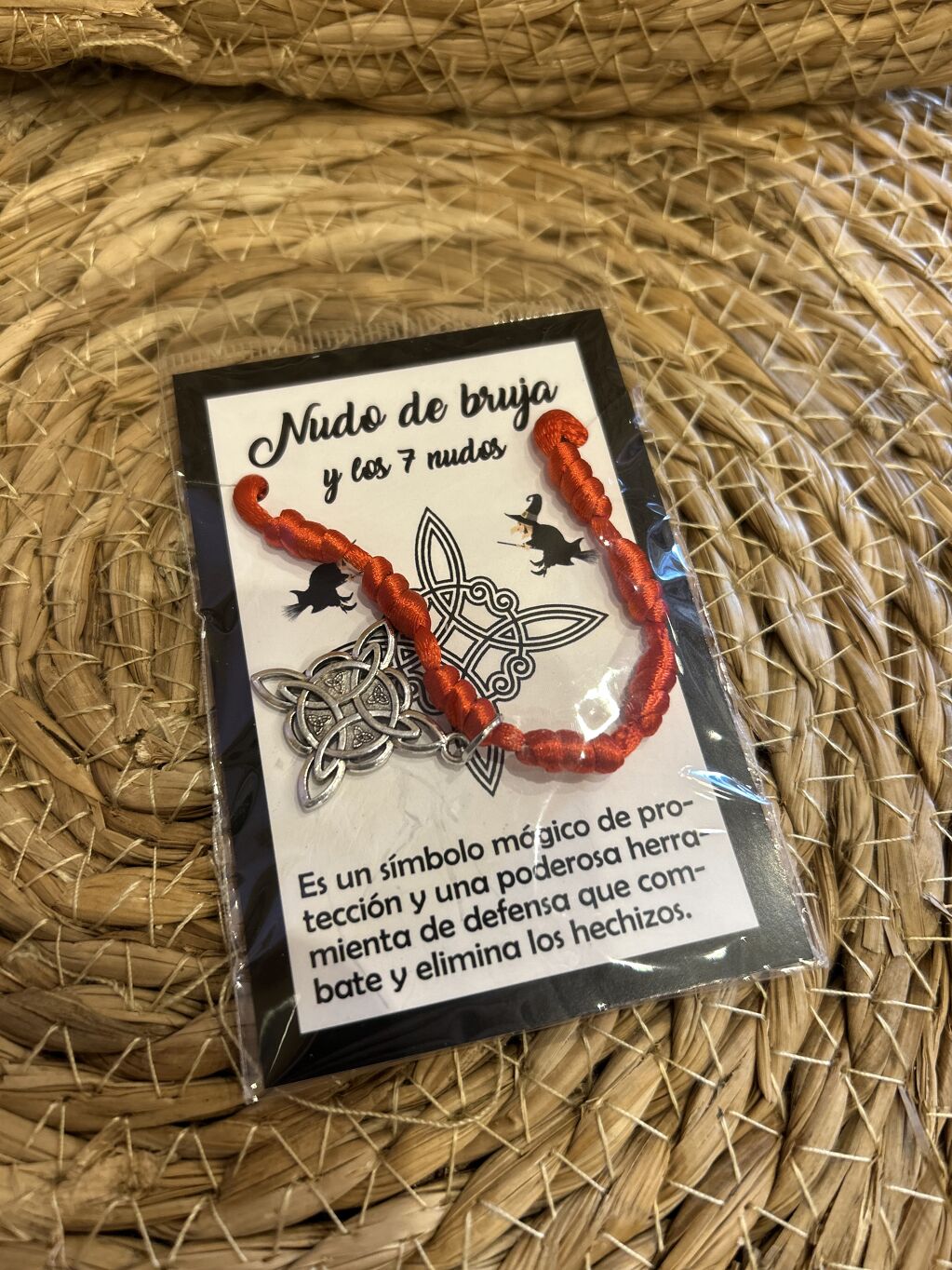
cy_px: 635
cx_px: 476
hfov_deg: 53.1
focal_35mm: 26
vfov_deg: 67.3
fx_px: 953
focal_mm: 5.7
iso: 100
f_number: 1.5
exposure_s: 1/50
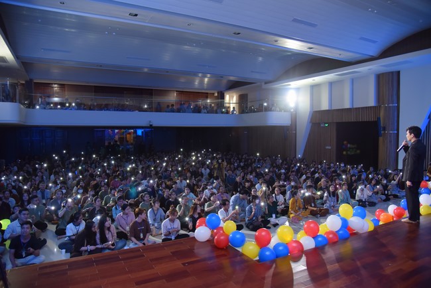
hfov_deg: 73.7
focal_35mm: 24
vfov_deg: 53.2
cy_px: 144
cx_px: 216
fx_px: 287
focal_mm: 24
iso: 1250
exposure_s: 1/80
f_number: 4
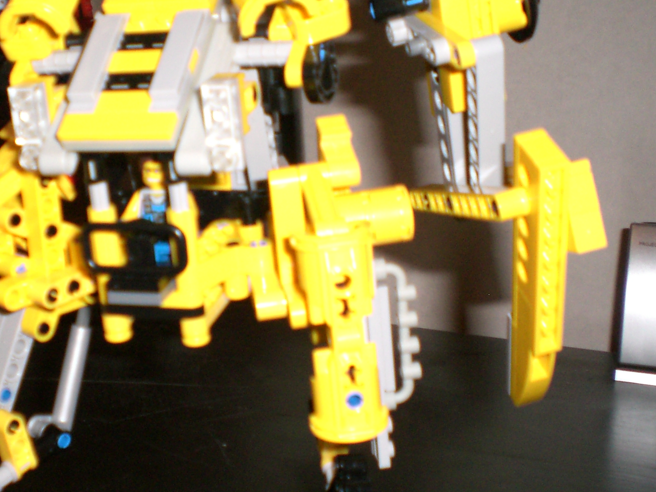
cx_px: 171
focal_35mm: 59
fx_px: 1118
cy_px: 242
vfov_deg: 24.8
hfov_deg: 32.1
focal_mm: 6.3
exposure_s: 1/60
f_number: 3.1
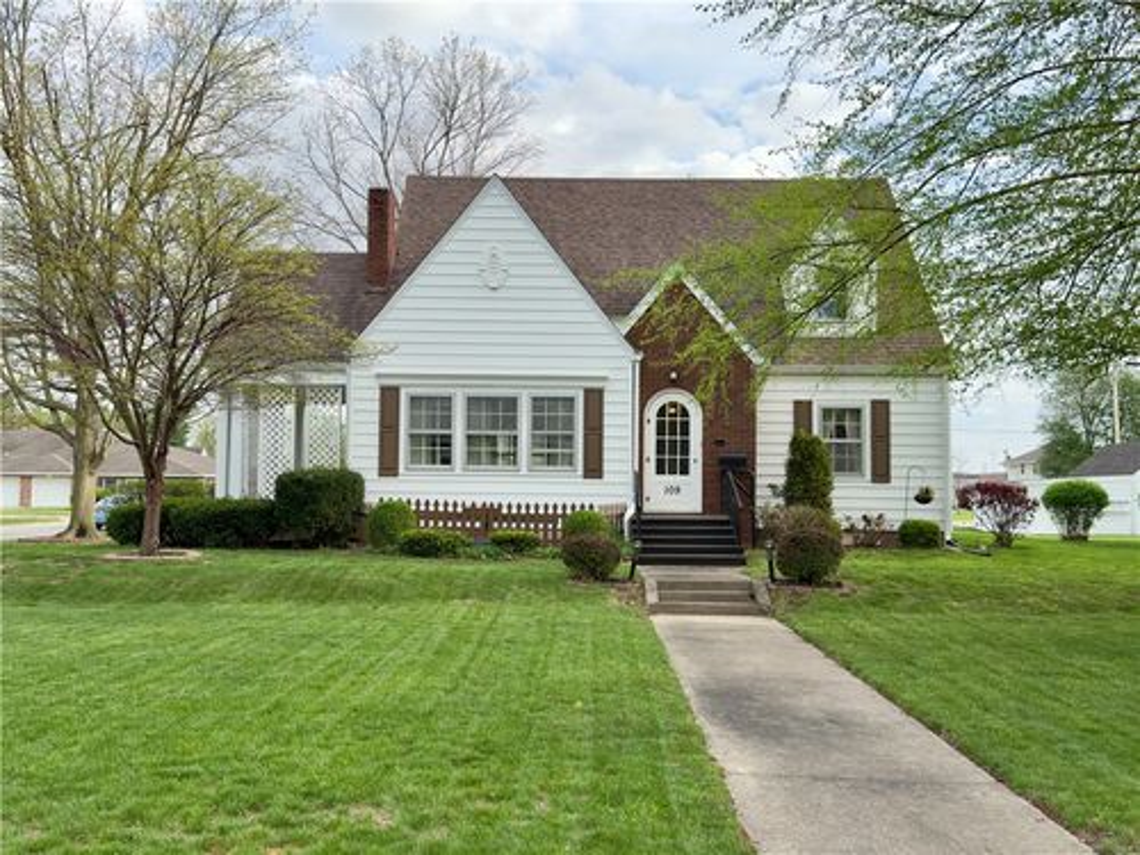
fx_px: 1153
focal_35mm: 35
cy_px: 428
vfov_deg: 40.7
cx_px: 570
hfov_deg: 52.6
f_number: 1.78
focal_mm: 6.76
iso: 80
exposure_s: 1/2033
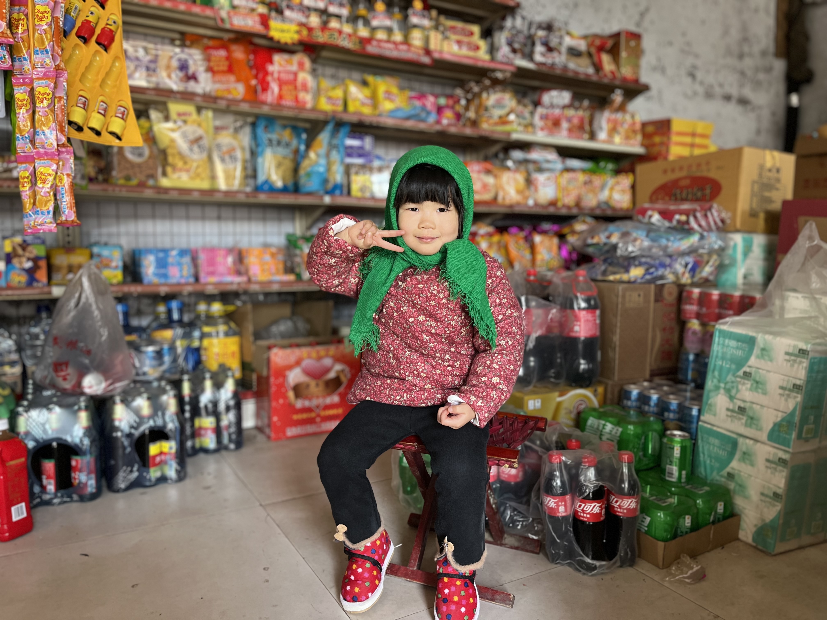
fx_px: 621
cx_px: 414
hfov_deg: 67.3
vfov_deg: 53.1
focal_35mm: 26
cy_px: 310
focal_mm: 5.1
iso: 125
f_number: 1.6
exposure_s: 1/87
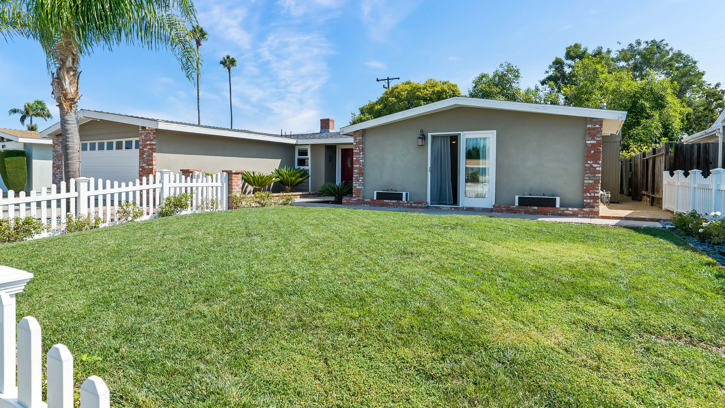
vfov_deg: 55.7
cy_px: 180
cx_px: 361
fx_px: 384
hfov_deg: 86.6
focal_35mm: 20
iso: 100
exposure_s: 1/80
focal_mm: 19
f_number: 13
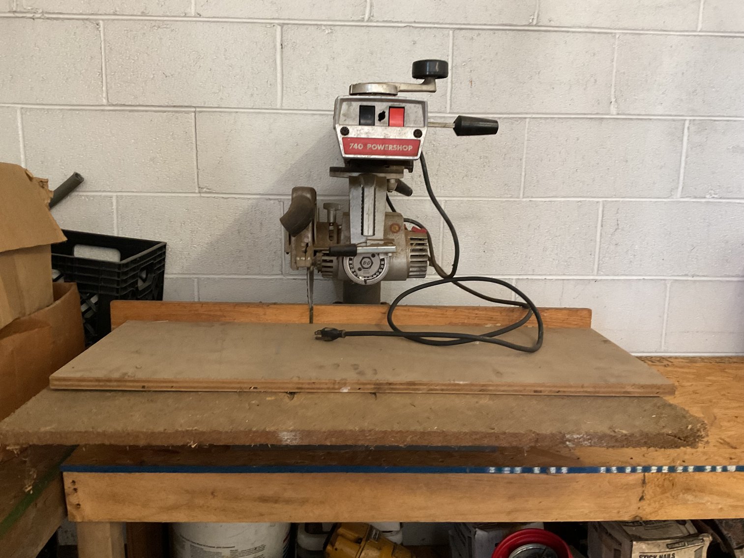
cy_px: 279
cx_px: 372
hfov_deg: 61.7
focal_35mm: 29
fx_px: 623
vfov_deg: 48.2
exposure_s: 1/40
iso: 250
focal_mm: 3
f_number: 1.8
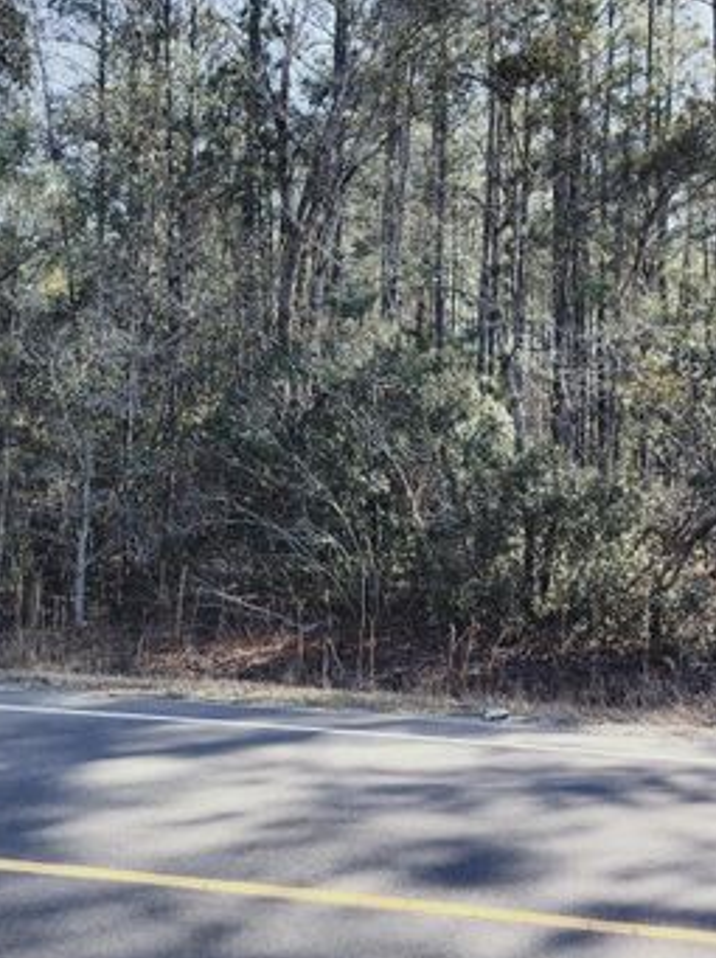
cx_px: 272
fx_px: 1299
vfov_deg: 40.1
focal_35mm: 47
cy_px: 347
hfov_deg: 30.7
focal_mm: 5.24
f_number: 1.7
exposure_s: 1/308
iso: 50
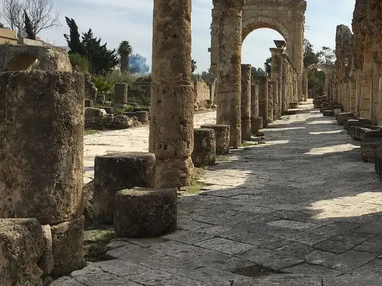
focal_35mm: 54
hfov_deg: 33.9
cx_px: 332
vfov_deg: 26.8
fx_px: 596
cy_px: 89
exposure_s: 1/2653
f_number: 2.2
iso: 25
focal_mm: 4.15
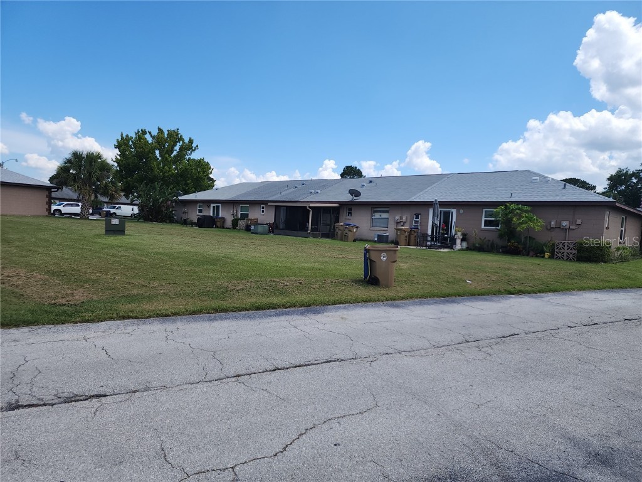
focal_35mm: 23
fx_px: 427
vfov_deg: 58.9
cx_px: 321
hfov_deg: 73.9
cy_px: 241
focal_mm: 6.4
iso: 12
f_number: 1.8
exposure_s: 1/1123
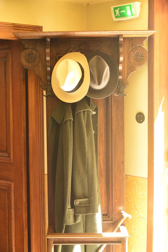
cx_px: 84
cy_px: 126
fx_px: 455
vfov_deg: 30.9
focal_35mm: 65
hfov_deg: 20.9
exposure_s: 1/160
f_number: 5.6
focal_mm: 65
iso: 6400
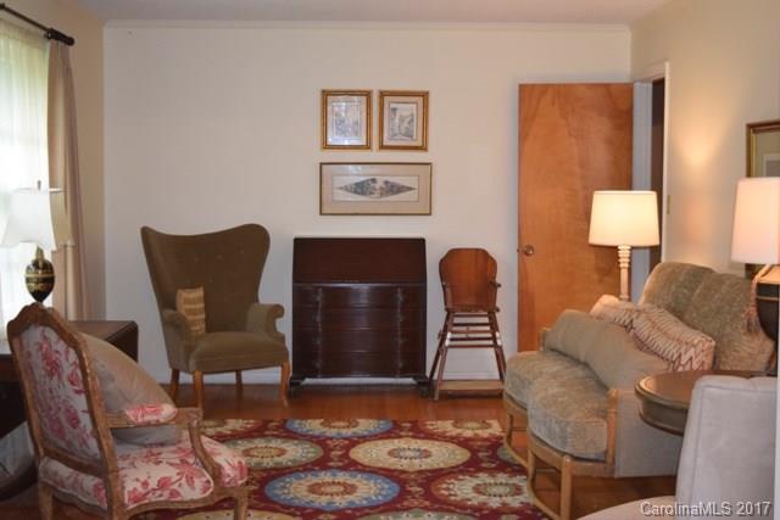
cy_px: 260
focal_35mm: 51
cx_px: 390
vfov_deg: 26.5
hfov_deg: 38.9
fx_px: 1105
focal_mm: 34
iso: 1250
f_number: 4.5
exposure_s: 1/60
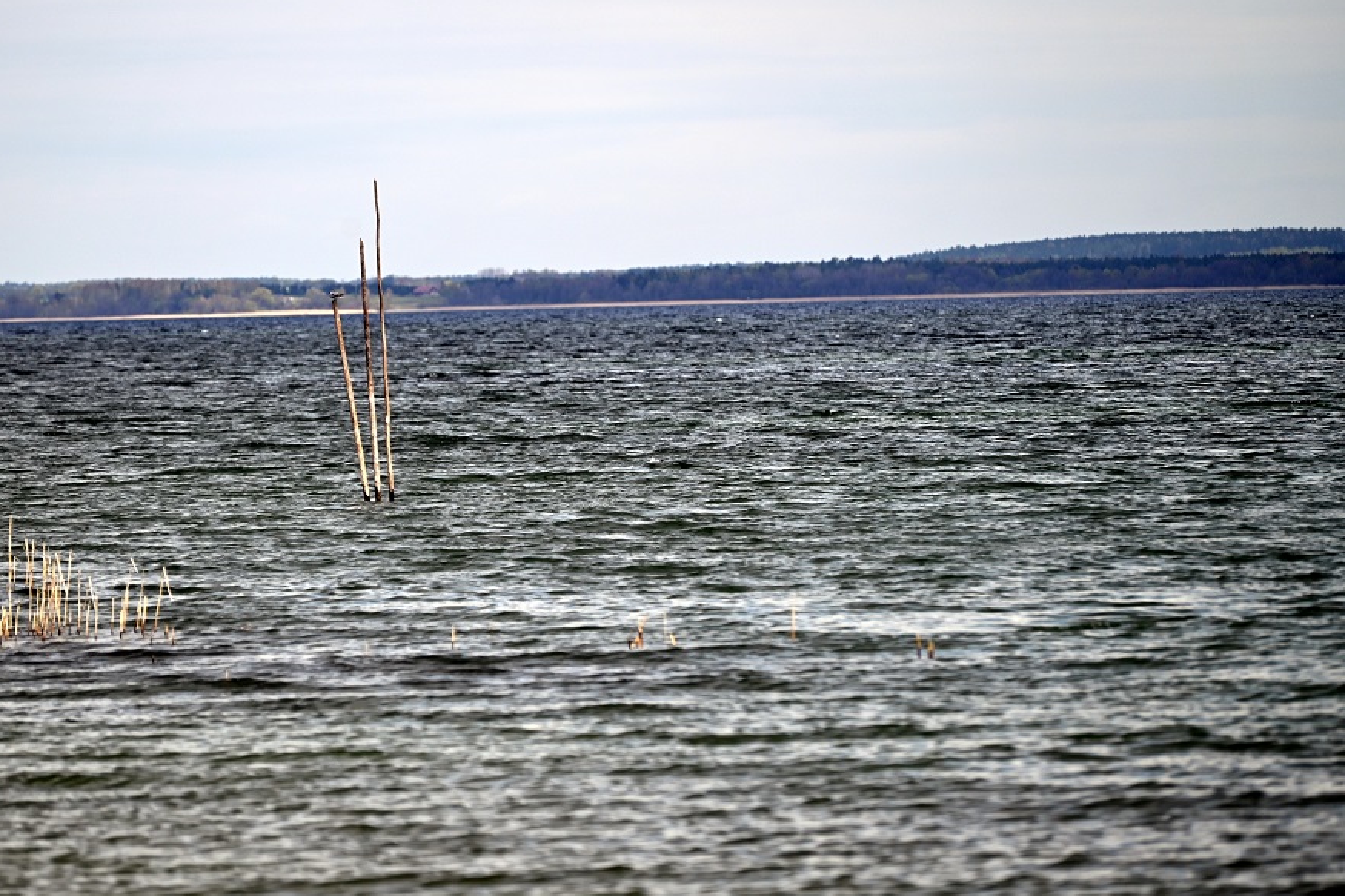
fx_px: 9823
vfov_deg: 5.2
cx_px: 581
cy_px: 433
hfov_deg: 7.8
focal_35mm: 263
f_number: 5.6
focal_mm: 230
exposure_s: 1/1000
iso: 180
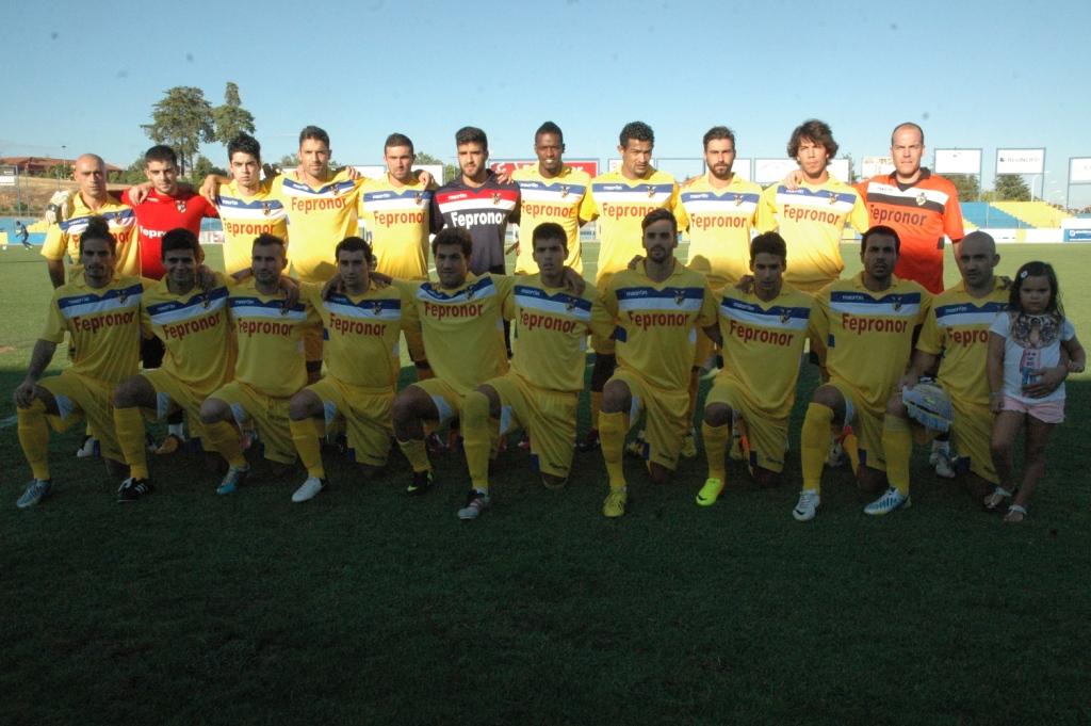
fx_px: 999
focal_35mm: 33
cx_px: 546
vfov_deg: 39.9
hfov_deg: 57.3
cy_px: 363
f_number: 13
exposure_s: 1/640
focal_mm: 22
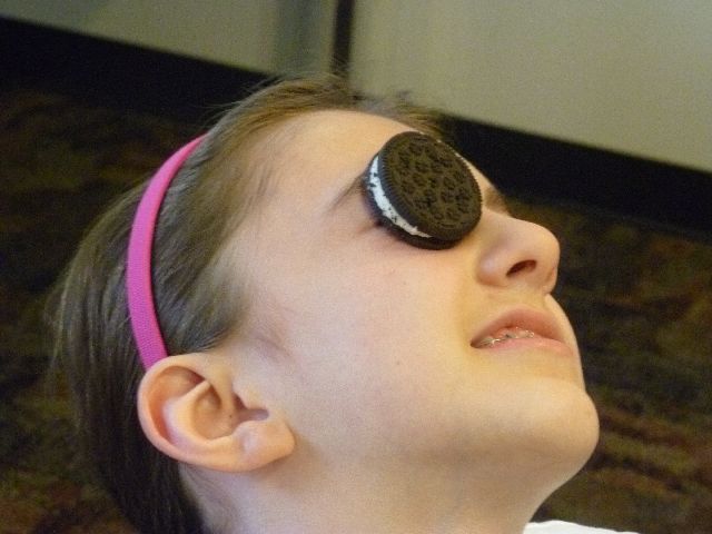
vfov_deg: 12.0
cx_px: 356
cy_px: 267
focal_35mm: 124
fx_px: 2550
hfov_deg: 15.9
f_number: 4.9
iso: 800
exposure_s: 1/15
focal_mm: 22.1
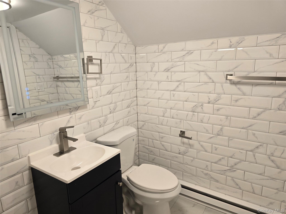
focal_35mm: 23
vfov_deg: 58.9
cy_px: 107
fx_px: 190
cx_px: 143
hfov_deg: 73.9
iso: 100
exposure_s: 1/120
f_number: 1.7
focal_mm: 6.3
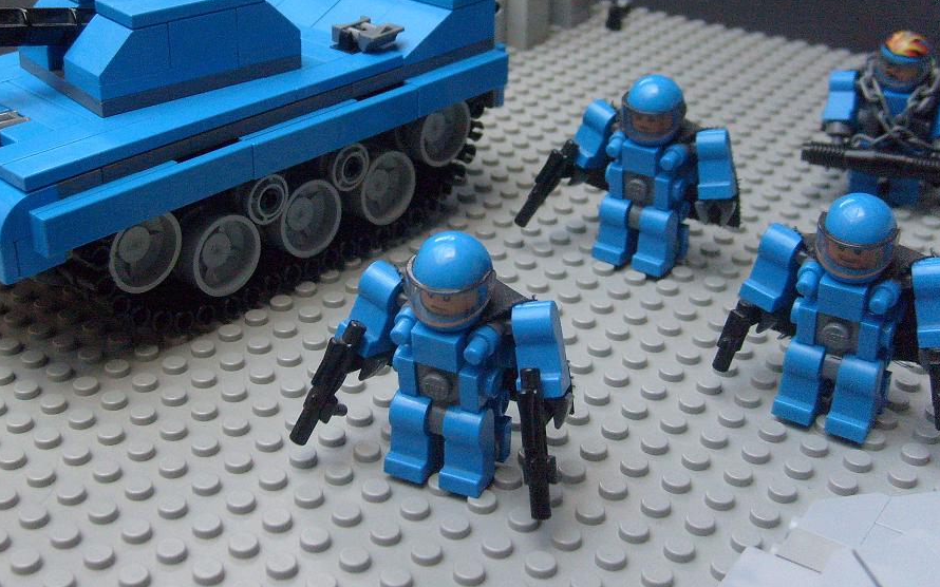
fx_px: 1204
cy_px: 173
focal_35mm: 47
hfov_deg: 42.6
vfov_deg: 27.2
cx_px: 406
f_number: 2.8
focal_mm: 5.8
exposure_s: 1/45
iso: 200
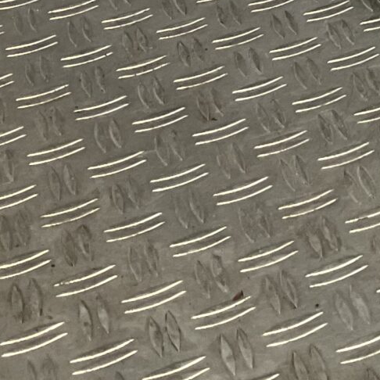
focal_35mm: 135
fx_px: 1677
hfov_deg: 11.8
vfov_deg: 11.7
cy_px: -358
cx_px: 726
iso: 40
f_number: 1.8
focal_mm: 3
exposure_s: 1/120
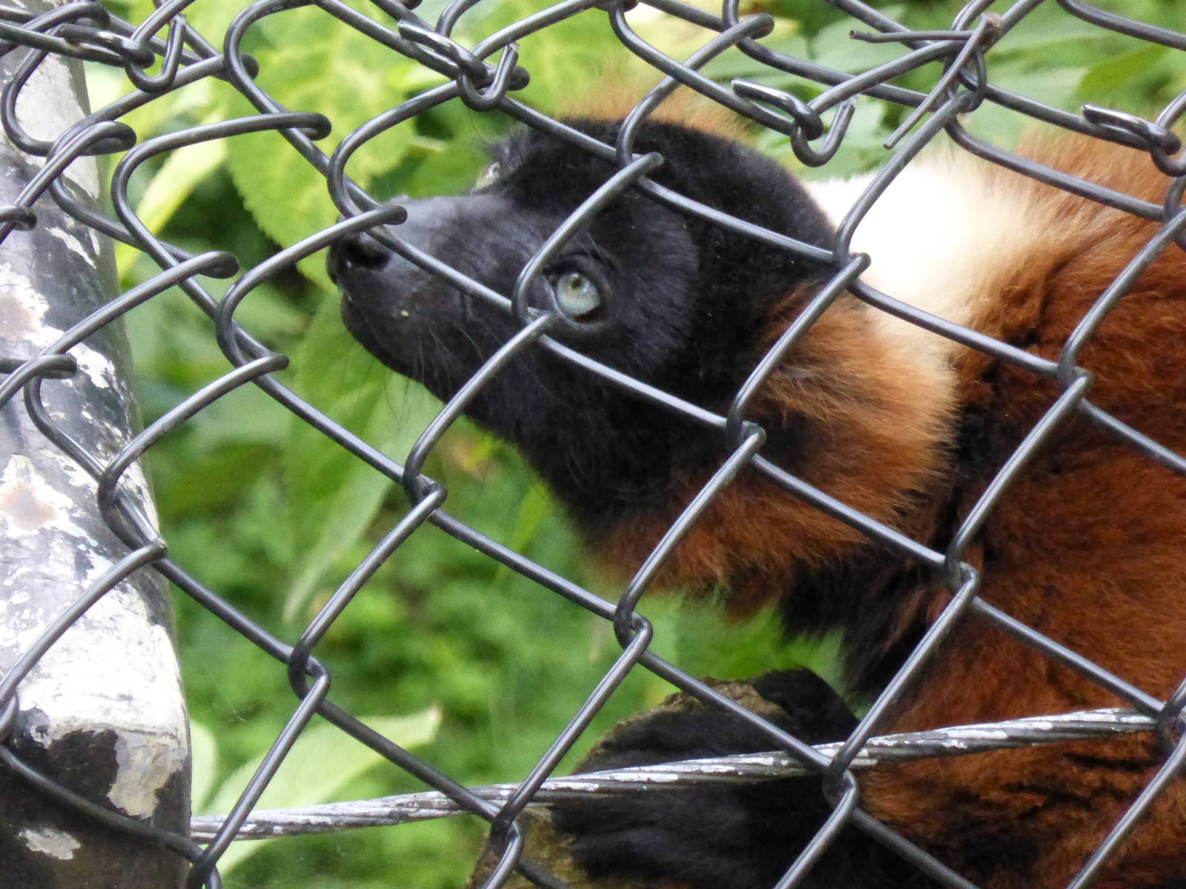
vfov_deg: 2.8
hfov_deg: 3.8
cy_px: 444
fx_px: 18090
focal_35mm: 528
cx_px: 593
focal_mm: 86
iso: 1600
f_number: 6.4
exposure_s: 1/250
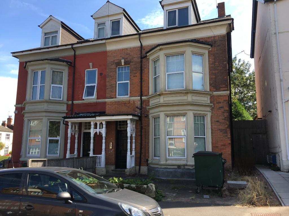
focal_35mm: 29
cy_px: 108
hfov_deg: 61.7
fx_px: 242
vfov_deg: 48.2
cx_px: 144
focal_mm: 4.15
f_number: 2.2
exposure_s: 1/490
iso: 25
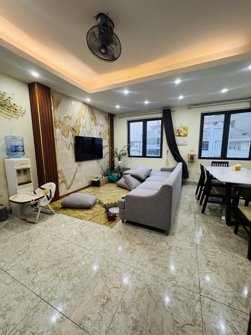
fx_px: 135
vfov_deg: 102.1
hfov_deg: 85.7
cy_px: 168
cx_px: 126
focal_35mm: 14
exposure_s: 1/50
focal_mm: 2.22
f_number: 2.2
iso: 320
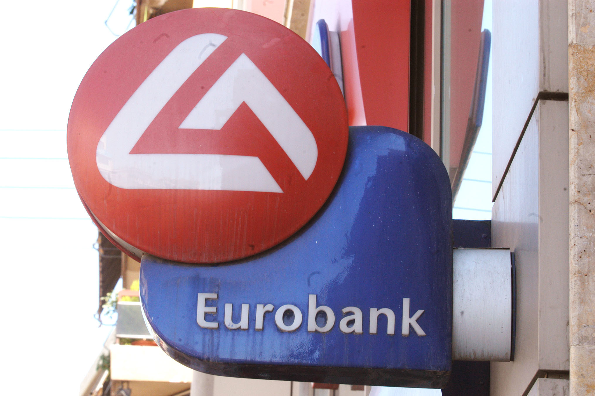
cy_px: 198
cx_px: 298
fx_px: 2130
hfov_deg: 15.9
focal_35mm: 129
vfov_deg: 10.6
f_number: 9
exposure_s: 1/160
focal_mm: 86
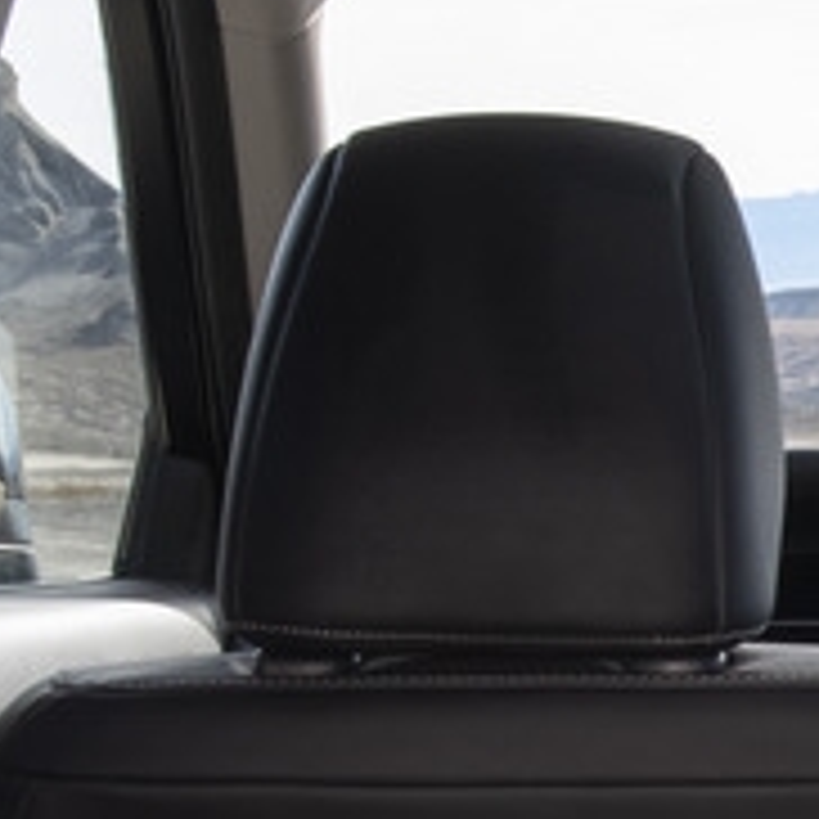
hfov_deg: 8.8
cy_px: 909
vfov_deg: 9.1
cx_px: 1476
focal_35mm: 190
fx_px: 5086
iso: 500
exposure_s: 1/100
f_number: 11
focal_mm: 34
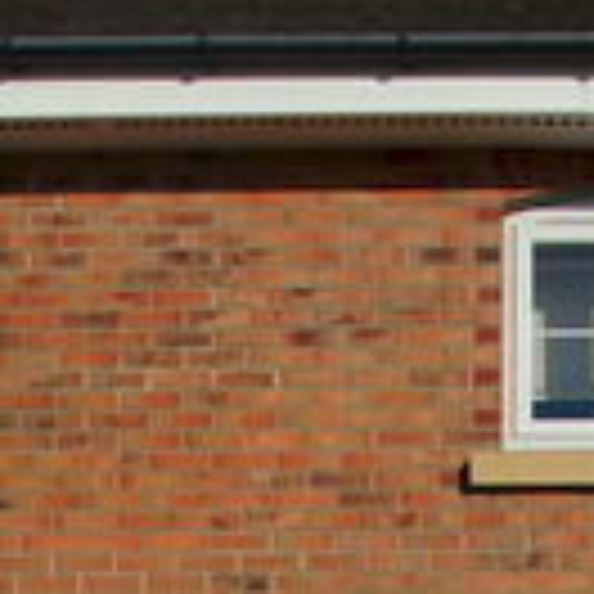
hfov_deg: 17.1
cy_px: 1042
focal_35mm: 99
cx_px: 634
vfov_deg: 15.3
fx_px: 1922
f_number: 8
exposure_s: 1/500
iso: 100
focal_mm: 15
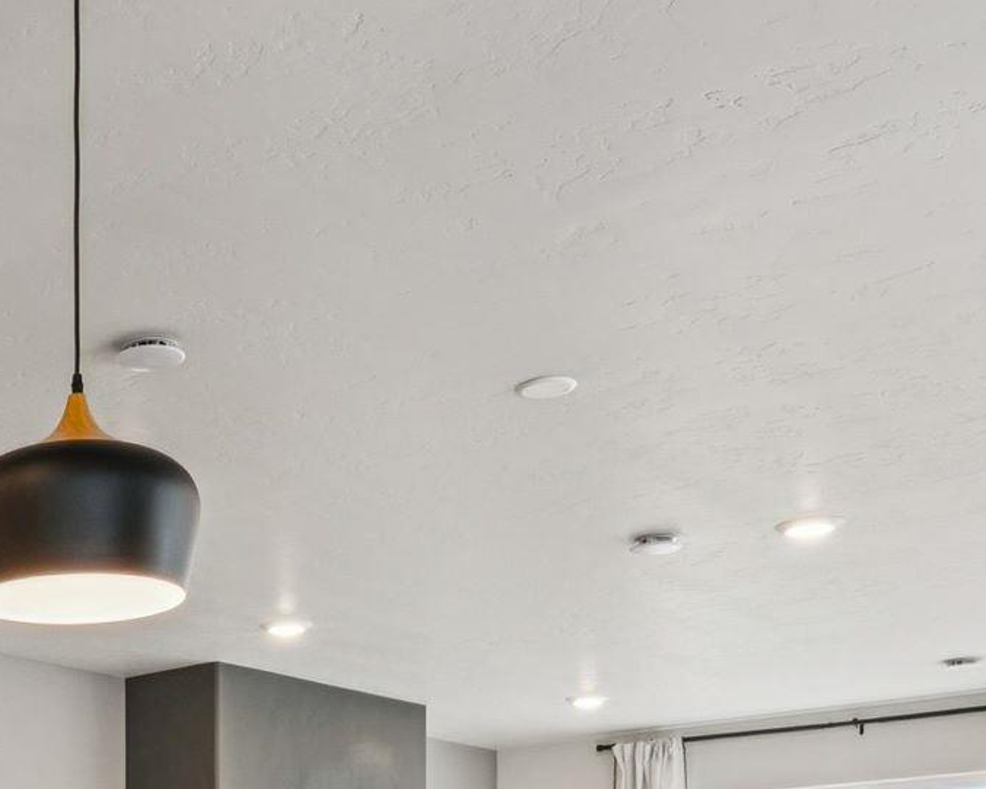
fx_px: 1943
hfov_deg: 26.0
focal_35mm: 67
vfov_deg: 20.8
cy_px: 1046
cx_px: -137
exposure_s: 1/15
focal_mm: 15.6
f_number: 13
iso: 400
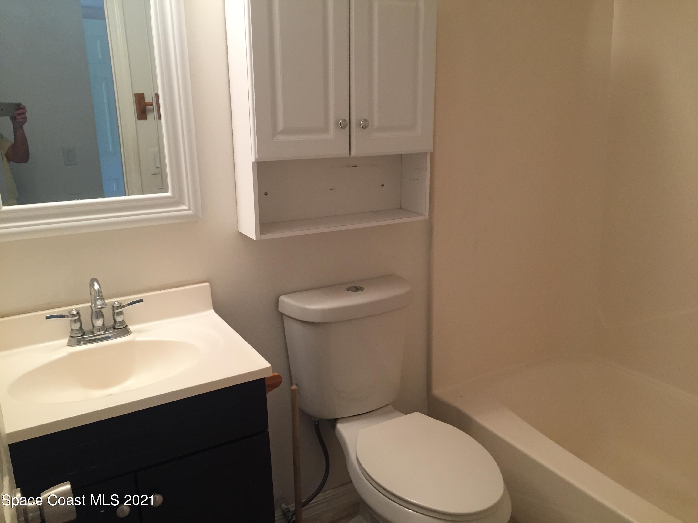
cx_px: 349
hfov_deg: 61.7
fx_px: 585
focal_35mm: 29
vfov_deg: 48.2
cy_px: 262
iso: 50
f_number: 2.2
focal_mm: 4.15
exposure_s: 1/30
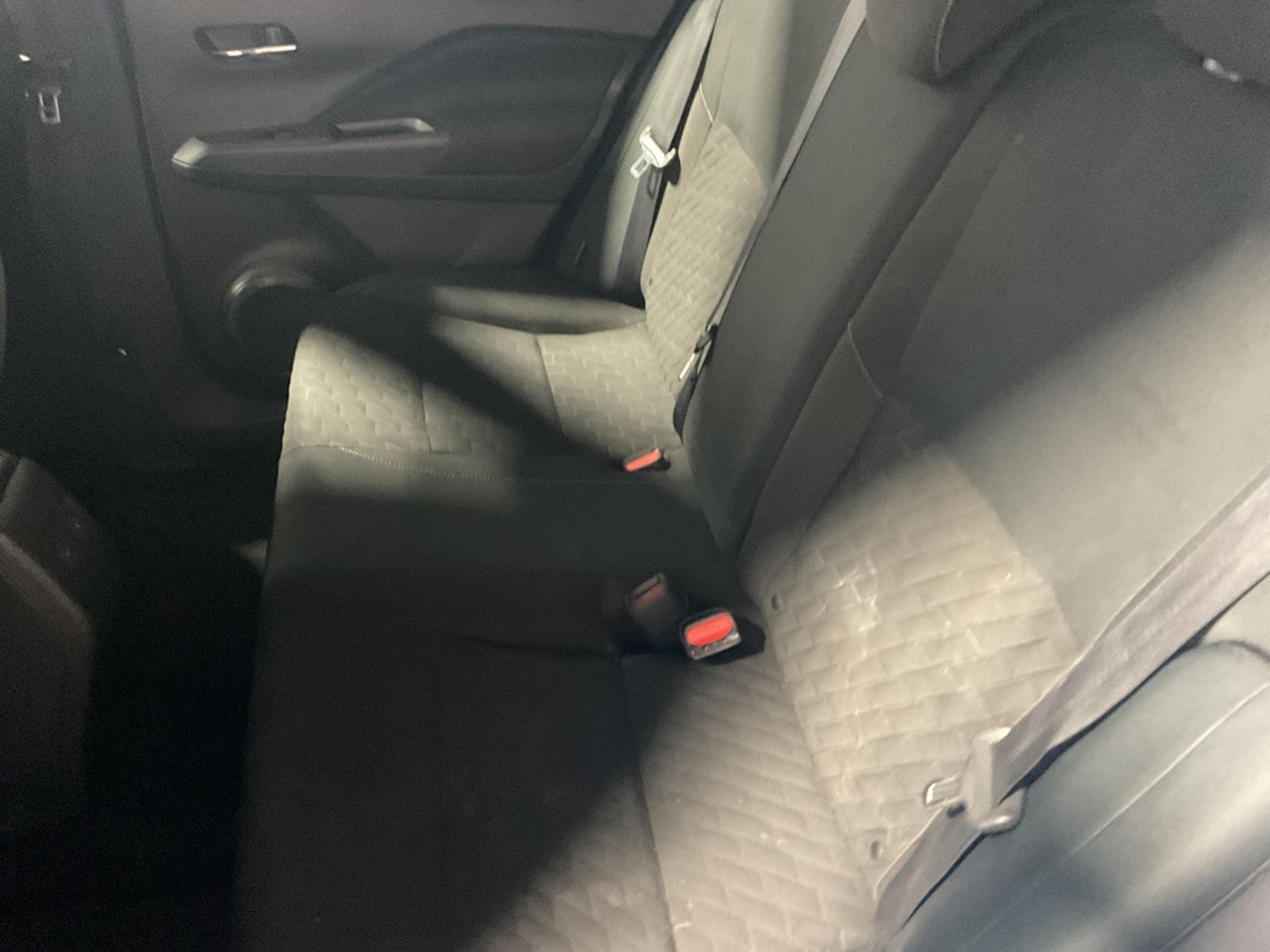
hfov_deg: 61.7
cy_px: 476
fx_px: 1064
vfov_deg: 48.2
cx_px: 635
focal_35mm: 29
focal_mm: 3
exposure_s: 1/25
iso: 500
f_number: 1.8
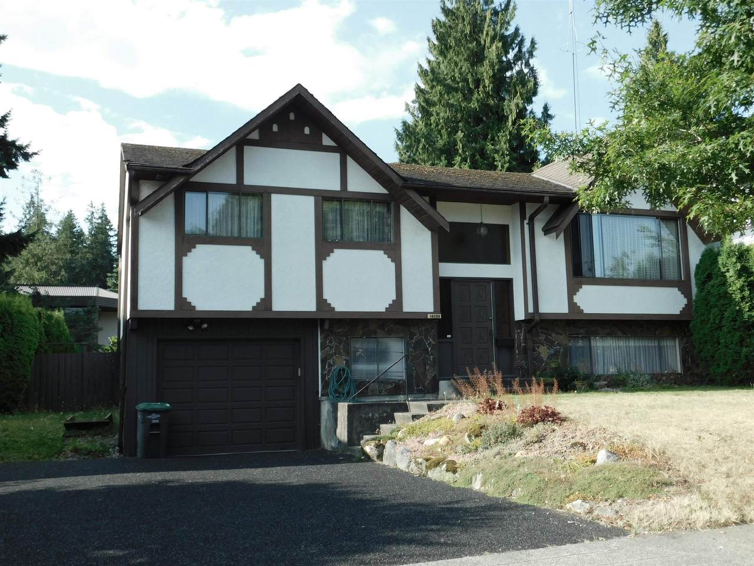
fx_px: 784
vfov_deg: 39.7
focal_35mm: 36
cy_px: 283
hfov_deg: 51.4
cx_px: 377
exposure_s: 1/400
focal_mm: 6.3
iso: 125
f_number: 3.5
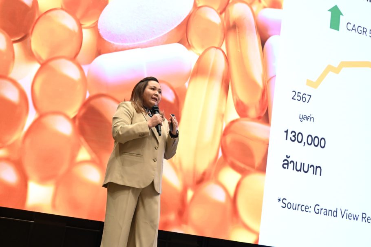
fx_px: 474
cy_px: 124
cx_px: 186
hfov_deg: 42.8
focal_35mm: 46
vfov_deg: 29.2
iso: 4000
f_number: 4
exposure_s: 1/100
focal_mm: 46
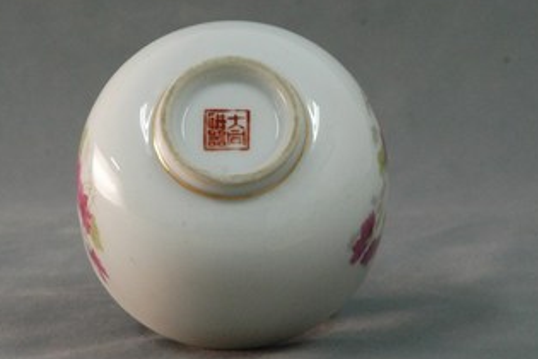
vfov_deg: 6.4
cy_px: 126
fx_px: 3183
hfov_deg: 9.7
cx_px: 234
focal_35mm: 213
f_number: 8
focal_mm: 70
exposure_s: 1/25
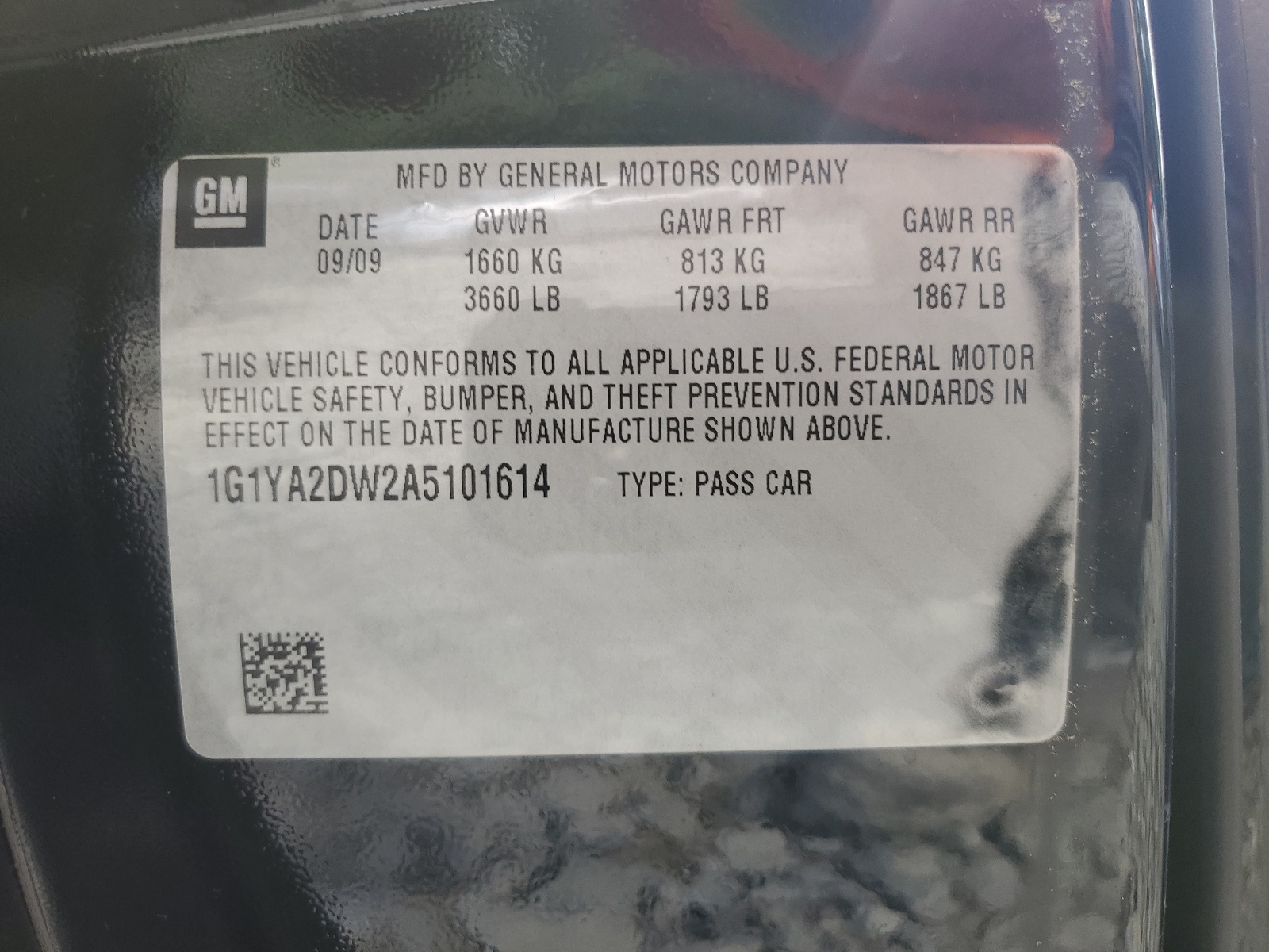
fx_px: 953
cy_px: 476
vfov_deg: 53.1
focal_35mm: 26
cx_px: 634
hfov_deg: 67.3
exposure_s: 1/185
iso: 50
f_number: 1.5
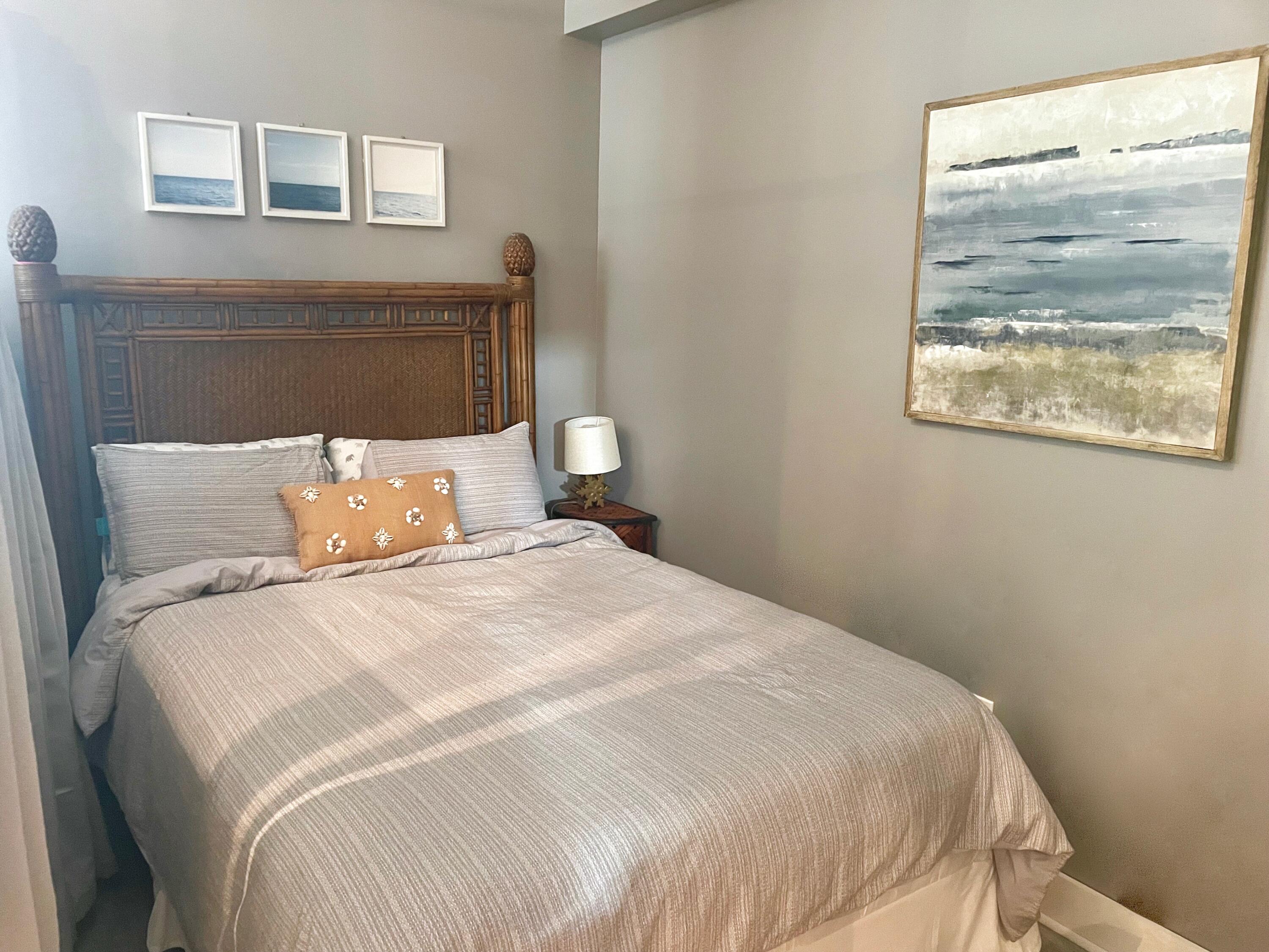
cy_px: 476
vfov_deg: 53.1
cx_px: 634
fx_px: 953
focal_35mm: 26
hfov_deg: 67.3
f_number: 1.6
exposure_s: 1/30
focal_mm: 4.2
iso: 640
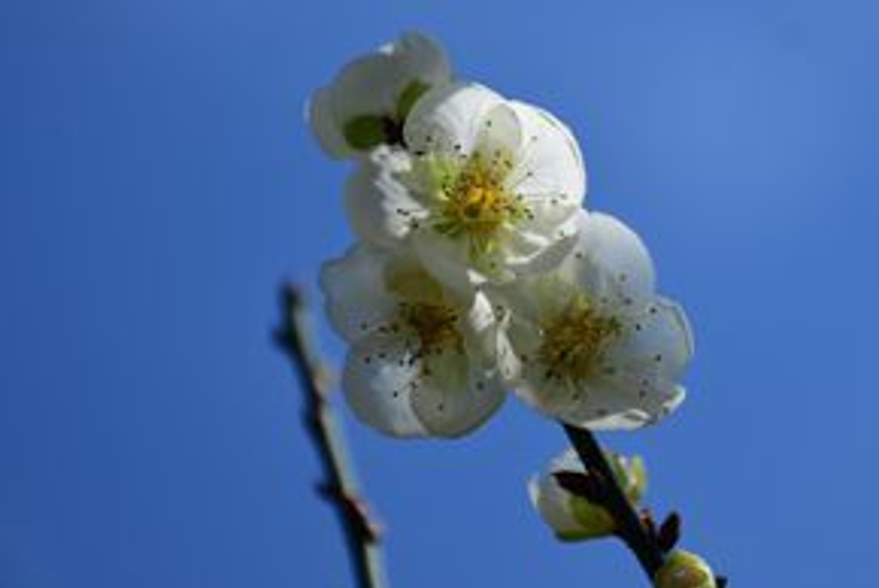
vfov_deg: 3.8
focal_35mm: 362
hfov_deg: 5.7
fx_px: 8848
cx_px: 643
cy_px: 109
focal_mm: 140
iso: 100
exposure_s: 1/800
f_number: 5.6
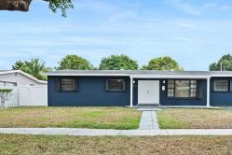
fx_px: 187
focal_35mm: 29
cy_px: 106
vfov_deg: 44.2
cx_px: 146
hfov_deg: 62.7
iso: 200
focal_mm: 16
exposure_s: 1/125
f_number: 8
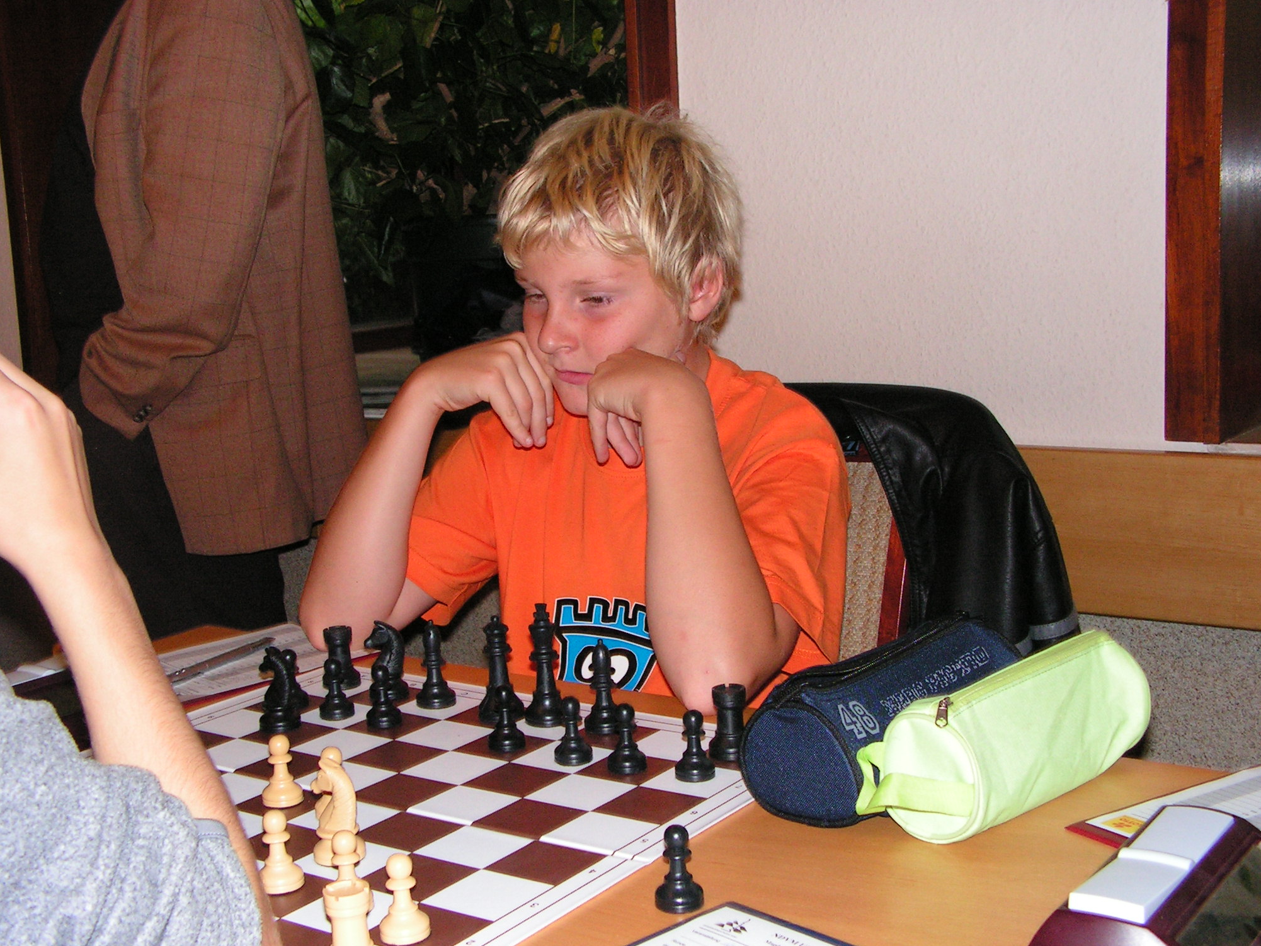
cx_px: 624
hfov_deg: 42.1
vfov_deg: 32.2
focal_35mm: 45
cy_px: 474
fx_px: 1639
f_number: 3.2
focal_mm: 7.4
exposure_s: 1/40
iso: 200
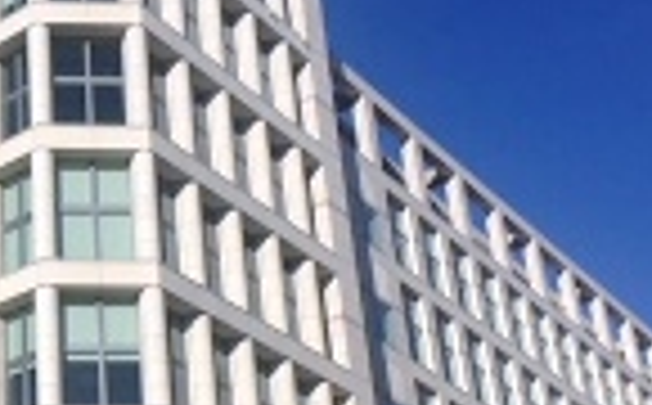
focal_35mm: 75
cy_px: 353
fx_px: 1330
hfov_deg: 26.3
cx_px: 25
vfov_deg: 17.1
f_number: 2.2
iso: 32
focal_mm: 4.15
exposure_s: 1/4950
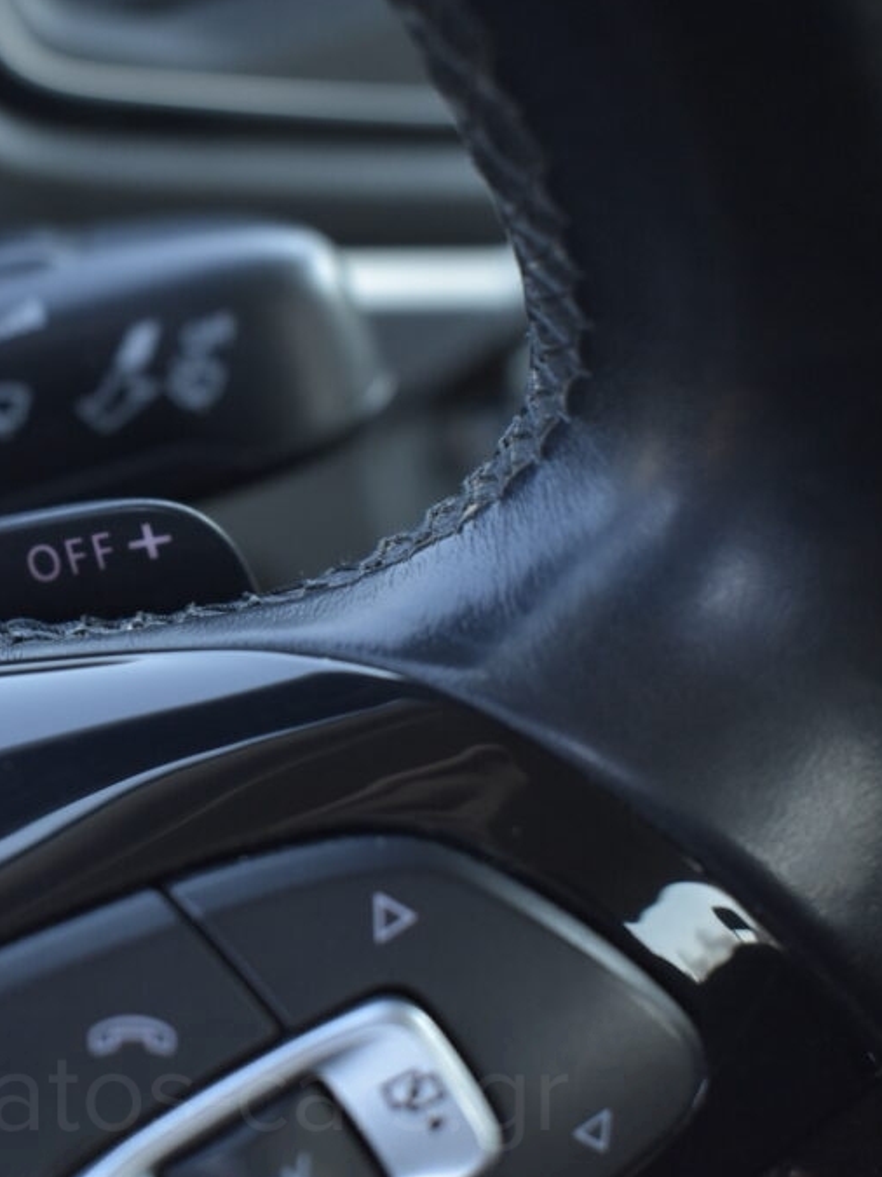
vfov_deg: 35.1
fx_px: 1860
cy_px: 588
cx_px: 94
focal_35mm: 55
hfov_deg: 25.9
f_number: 4
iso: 1600
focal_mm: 25
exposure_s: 1/500
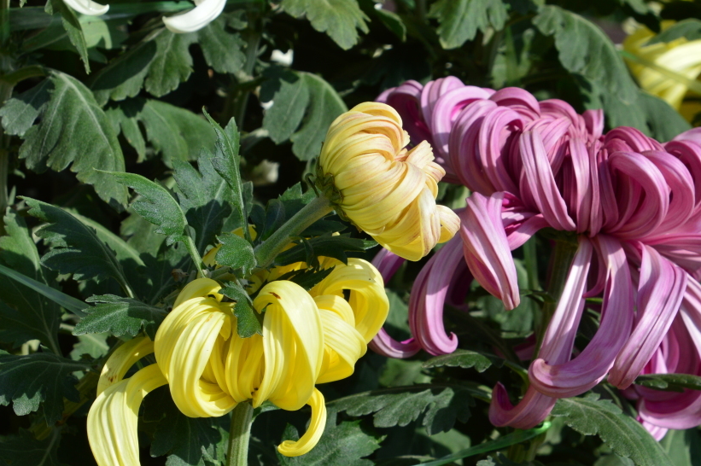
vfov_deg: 11.8
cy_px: 245
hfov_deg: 17.6
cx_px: 429
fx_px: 2257
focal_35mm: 116
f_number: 16
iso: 200
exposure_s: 1/250
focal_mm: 62
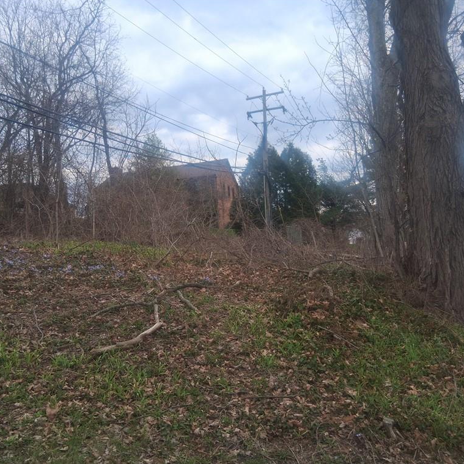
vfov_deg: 52.5
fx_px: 470
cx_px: 209
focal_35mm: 31
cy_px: 231
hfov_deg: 52.4
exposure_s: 1/549
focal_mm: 3.98
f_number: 1.8
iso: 25
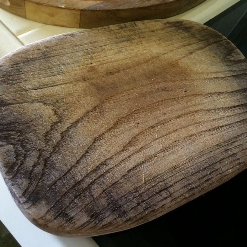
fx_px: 291
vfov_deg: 46.0
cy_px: 124
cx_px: 136
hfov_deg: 46.0
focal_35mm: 36
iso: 320
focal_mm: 4.12
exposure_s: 1/30
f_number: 2.2
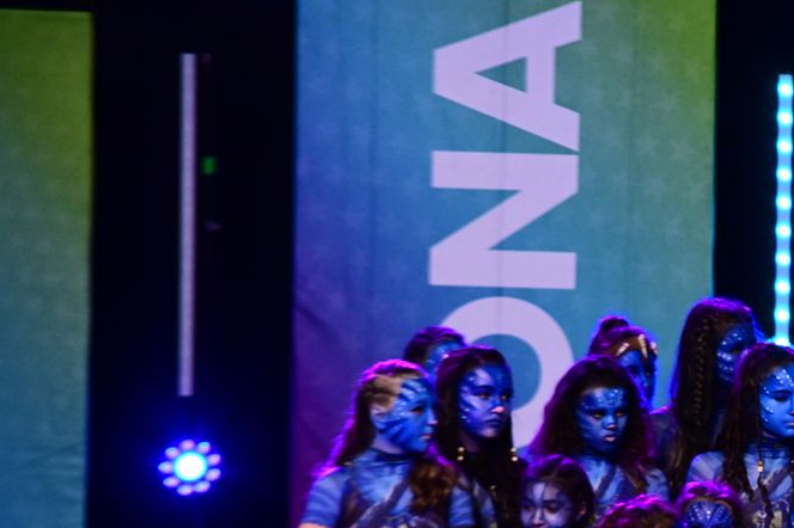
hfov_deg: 4.6
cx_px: 800
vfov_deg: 3.0
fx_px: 9964
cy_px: 496
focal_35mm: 452
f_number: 5
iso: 4000
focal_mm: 200
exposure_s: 1/400
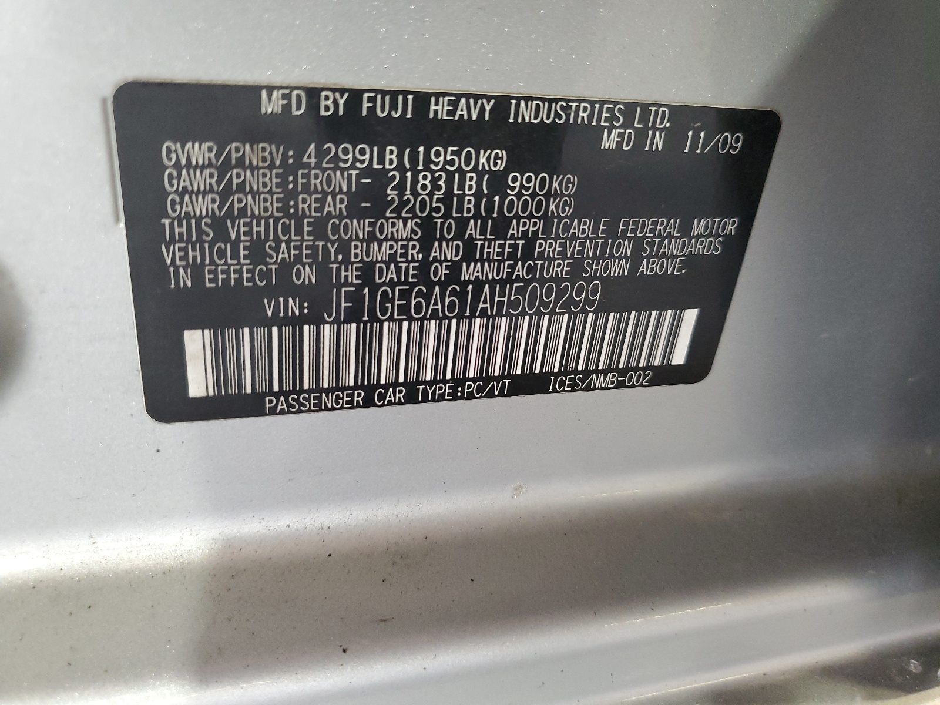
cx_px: 470
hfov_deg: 67.3
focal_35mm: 26
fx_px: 706
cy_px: 352
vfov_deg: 53.1
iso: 245
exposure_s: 1/60.2
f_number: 1.5
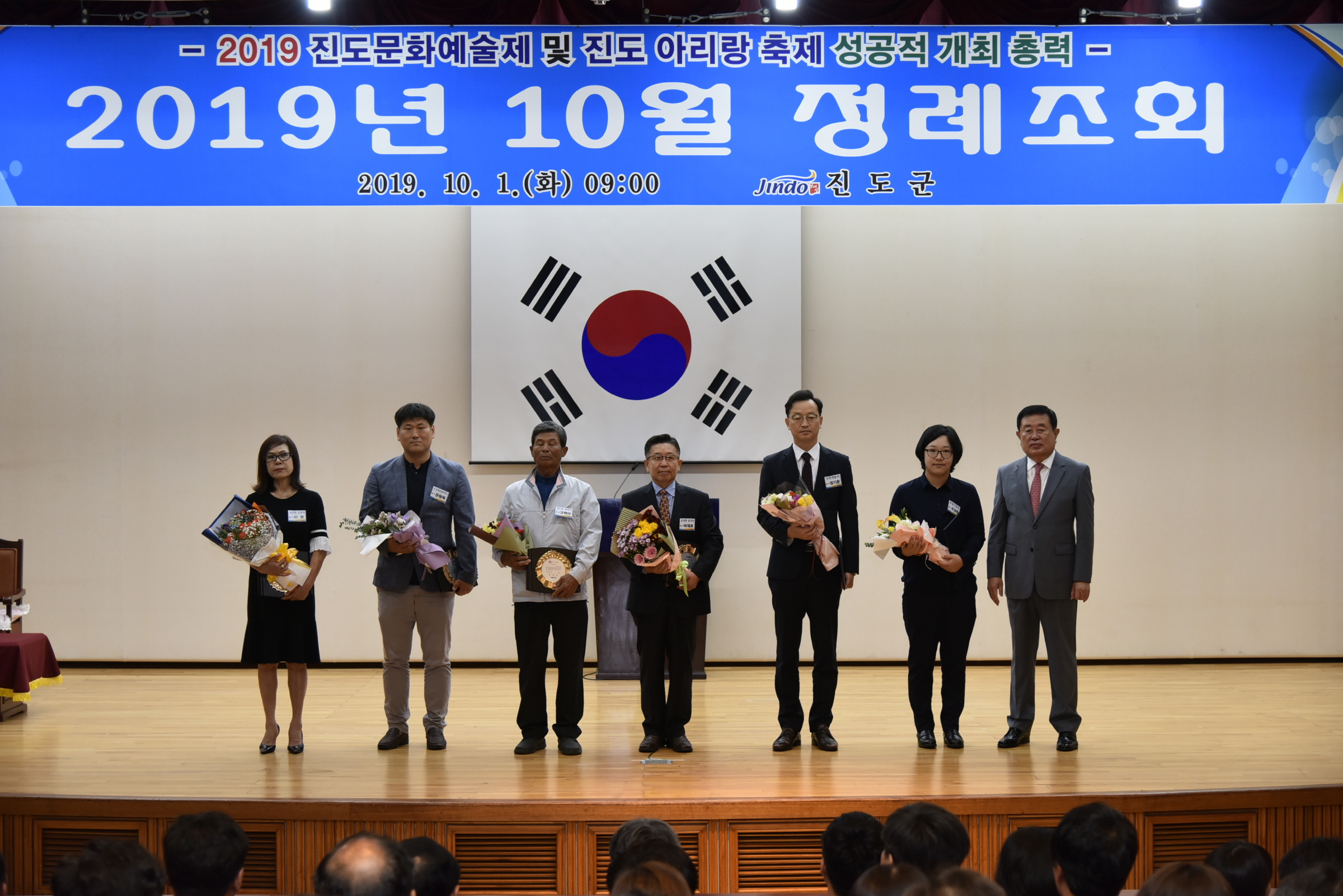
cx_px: 672
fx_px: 2164
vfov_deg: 23.4
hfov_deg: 34.5
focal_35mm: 58
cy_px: 448
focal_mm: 58
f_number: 4
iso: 800
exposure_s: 1/125
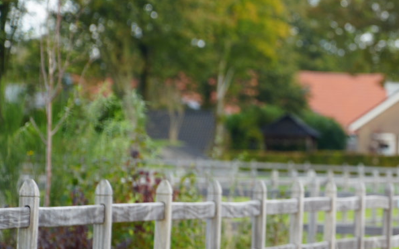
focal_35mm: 416
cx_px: 519
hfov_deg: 5.0
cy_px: 179
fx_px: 4523
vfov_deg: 3.2
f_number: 4
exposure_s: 1/160
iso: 100
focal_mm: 150
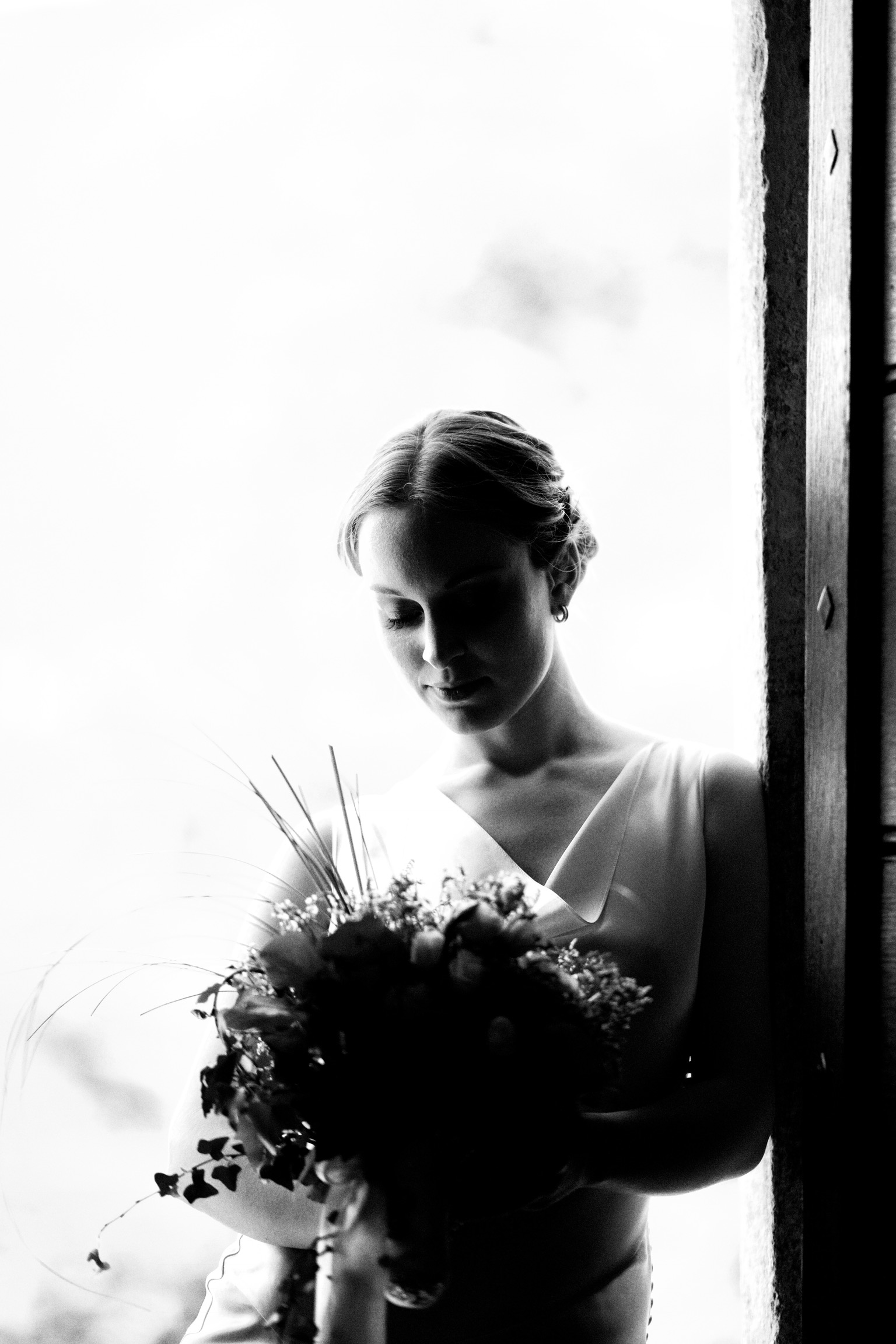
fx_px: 3920
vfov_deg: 19.5
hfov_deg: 13.0
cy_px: 672
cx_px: 448
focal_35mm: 105
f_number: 1.4
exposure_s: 1/6400
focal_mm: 105
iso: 200
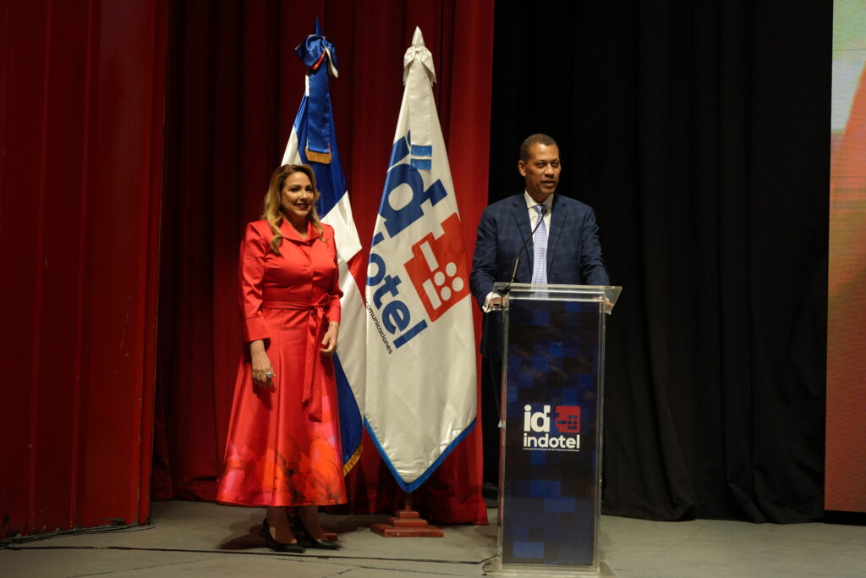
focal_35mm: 70
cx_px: 433
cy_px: 289
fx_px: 1684
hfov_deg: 28.8
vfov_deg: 19.5
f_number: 3.2
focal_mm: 70
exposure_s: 1/160
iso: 800
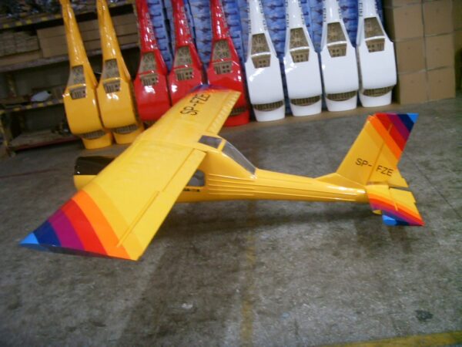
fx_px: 521
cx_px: 231
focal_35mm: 39
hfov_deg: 47.9
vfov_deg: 36.8
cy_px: 174
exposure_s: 1/3
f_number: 3.5
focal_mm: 6.6
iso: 200
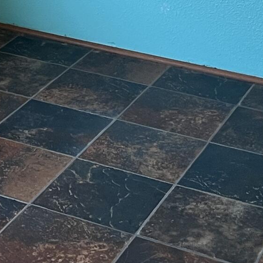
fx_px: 1049
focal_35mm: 122
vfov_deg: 13.5
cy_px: -125
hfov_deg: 14.1
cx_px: 7
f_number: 1.6
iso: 100
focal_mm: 5.1
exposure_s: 1/60
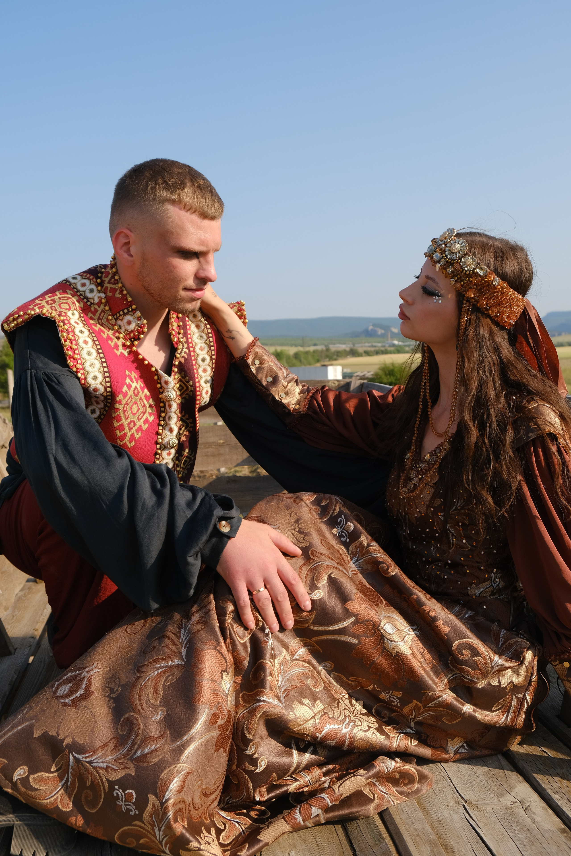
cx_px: 286
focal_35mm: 35
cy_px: 428
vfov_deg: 54.4
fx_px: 833
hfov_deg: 37.9
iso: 160
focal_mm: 23.3
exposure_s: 1/420
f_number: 5.6
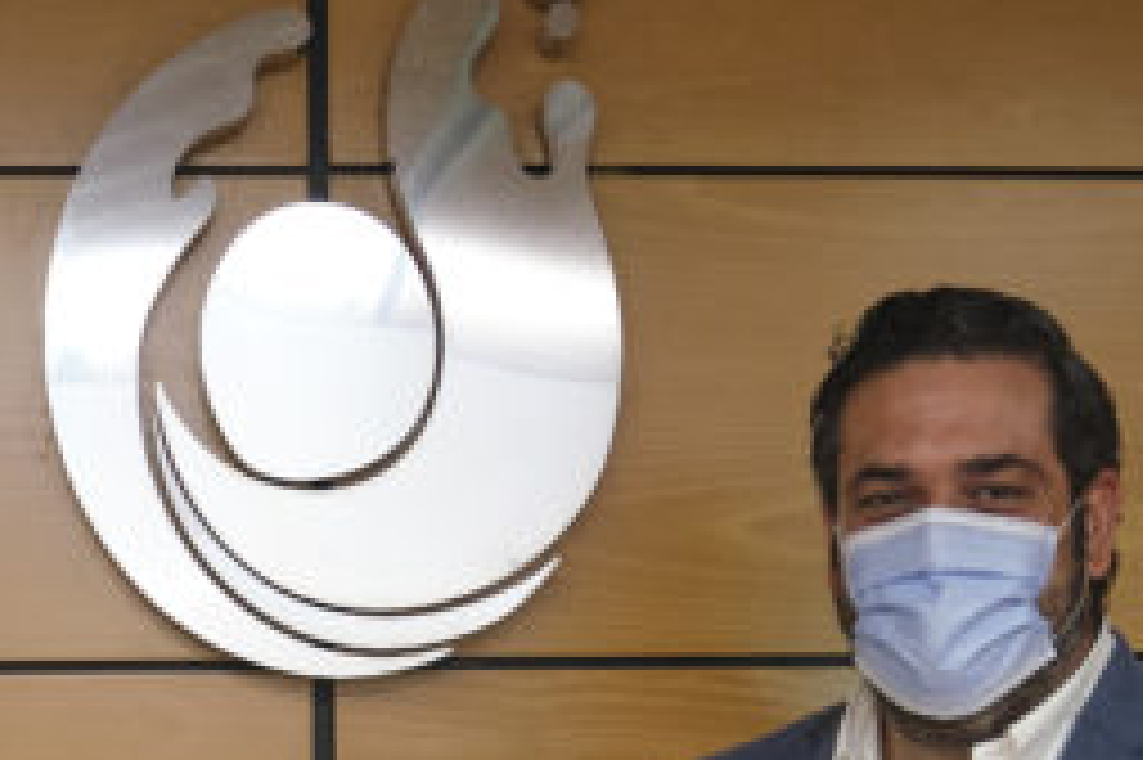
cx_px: 252
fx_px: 2982
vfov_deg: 14.0
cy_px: 960
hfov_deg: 21.5
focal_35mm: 94
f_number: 4
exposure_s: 1/250
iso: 6400
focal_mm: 20.6
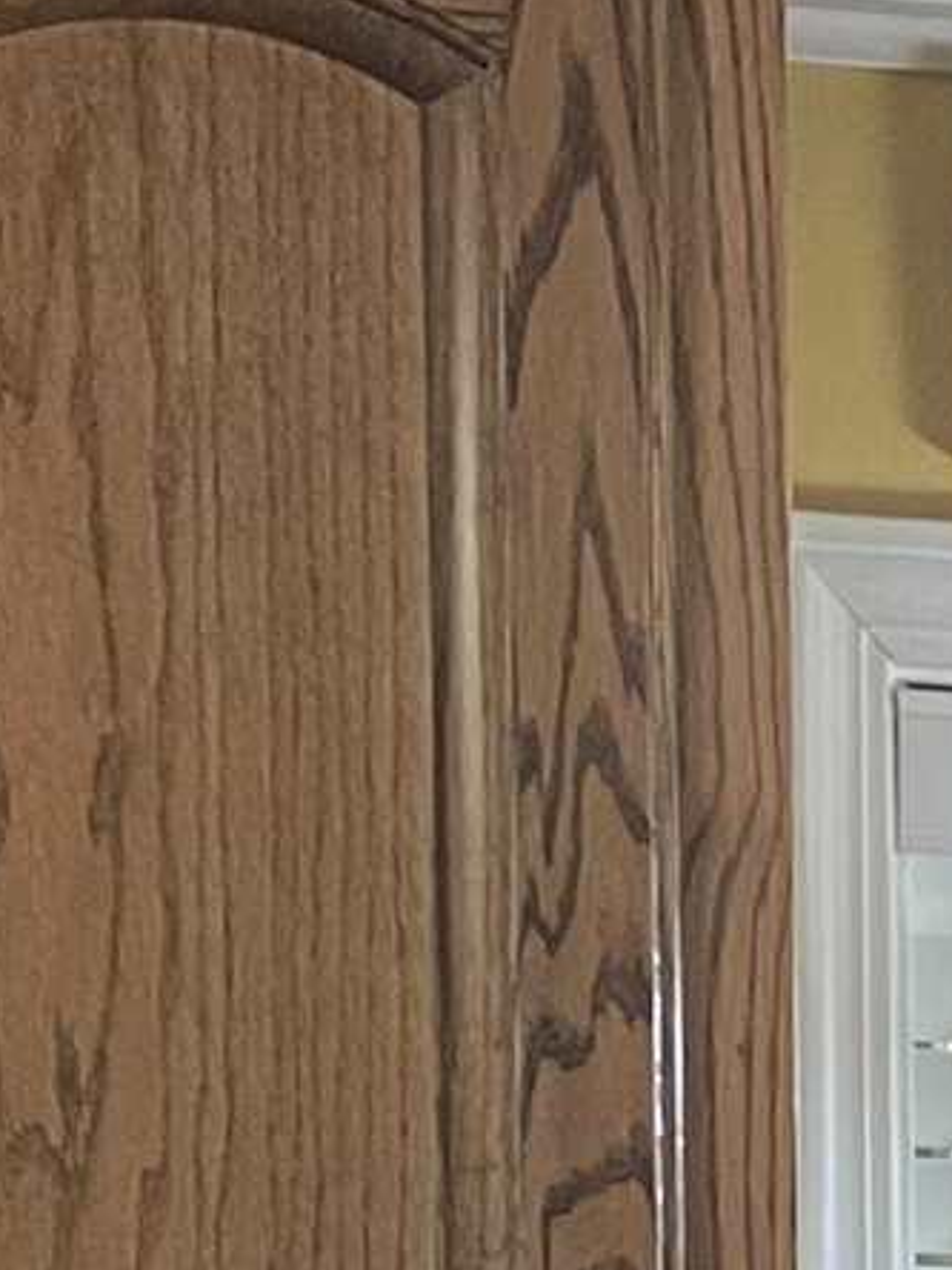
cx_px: 1904
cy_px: 2989
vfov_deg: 9.8
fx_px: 6600
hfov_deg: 7.9
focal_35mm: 180
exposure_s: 1/60
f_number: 1.6
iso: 125
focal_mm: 4.2
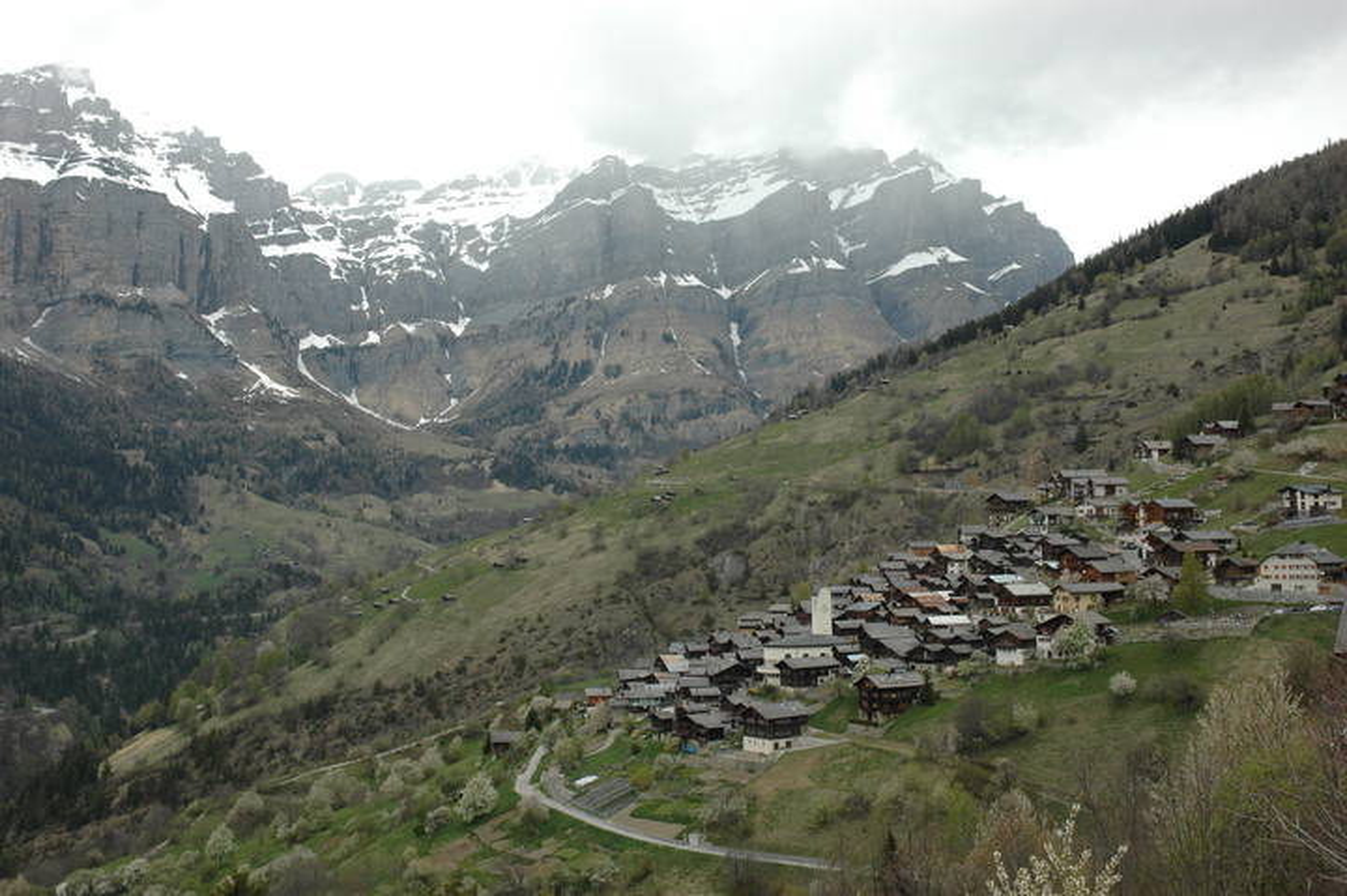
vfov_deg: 33.0
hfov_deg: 48.0
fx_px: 1514
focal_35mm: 40
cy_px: 448
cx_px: 674
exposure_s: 1/400
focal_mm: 27
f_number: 10
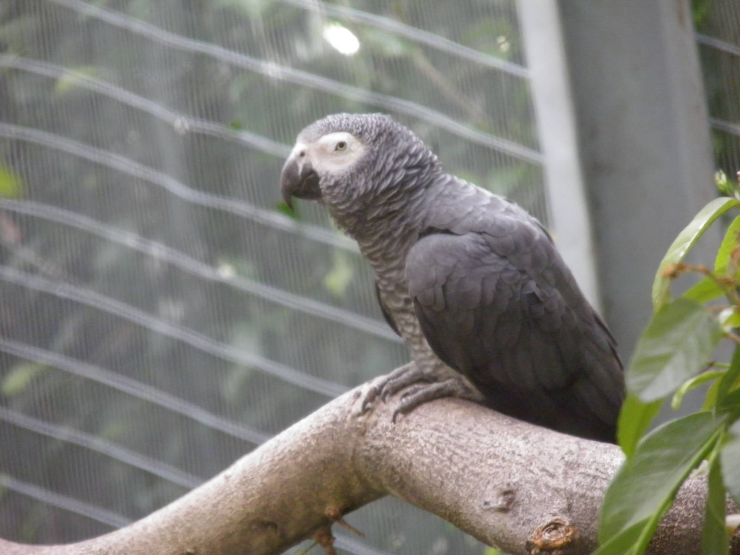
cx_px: 370
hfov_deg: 4.3
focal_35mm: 465
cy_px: 278
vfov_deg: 3.2
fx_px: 9940
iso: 400
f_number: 4.6
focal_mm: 83.4
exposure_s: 1/80
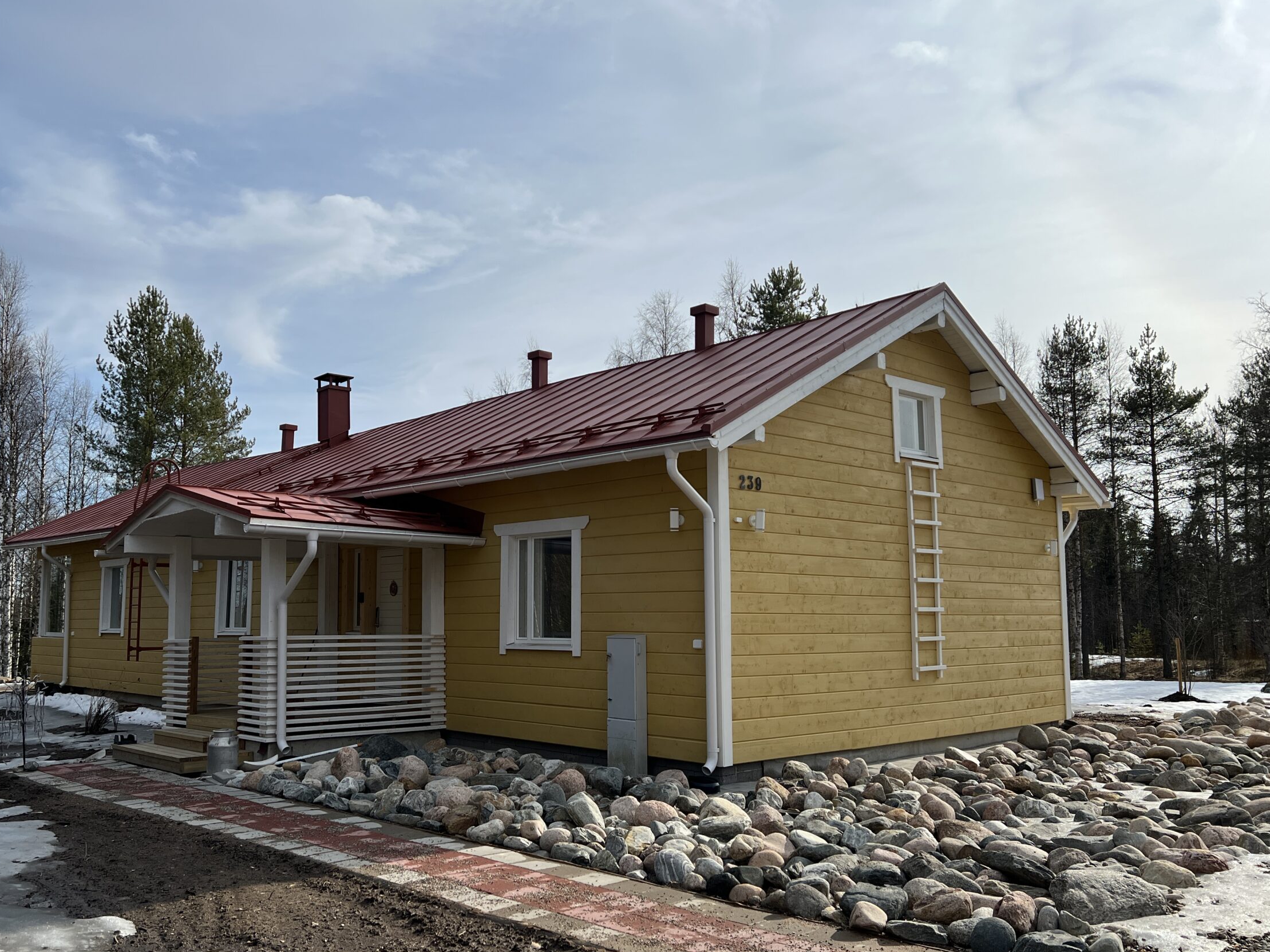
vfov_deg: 46.8
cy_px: 508
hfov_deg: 59.9
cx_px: 577
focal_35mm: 30
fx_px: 1101
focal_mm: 5.7
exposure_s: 1/6579
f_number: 1.5
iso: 50
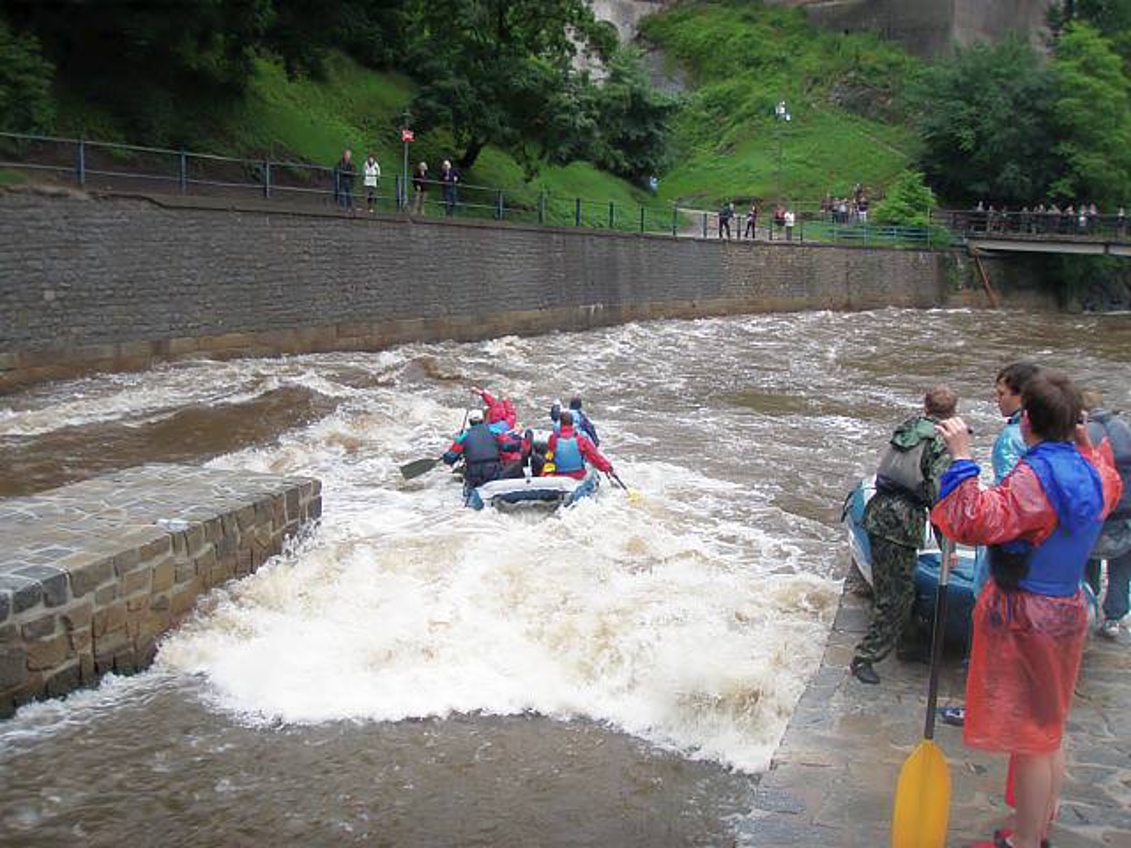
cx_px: 566
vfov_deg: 37.7
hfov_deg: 49.0
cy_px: 424
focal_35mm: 38
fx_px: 1242
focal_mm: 6.7
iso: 80
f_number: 3.5
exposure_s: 1/125
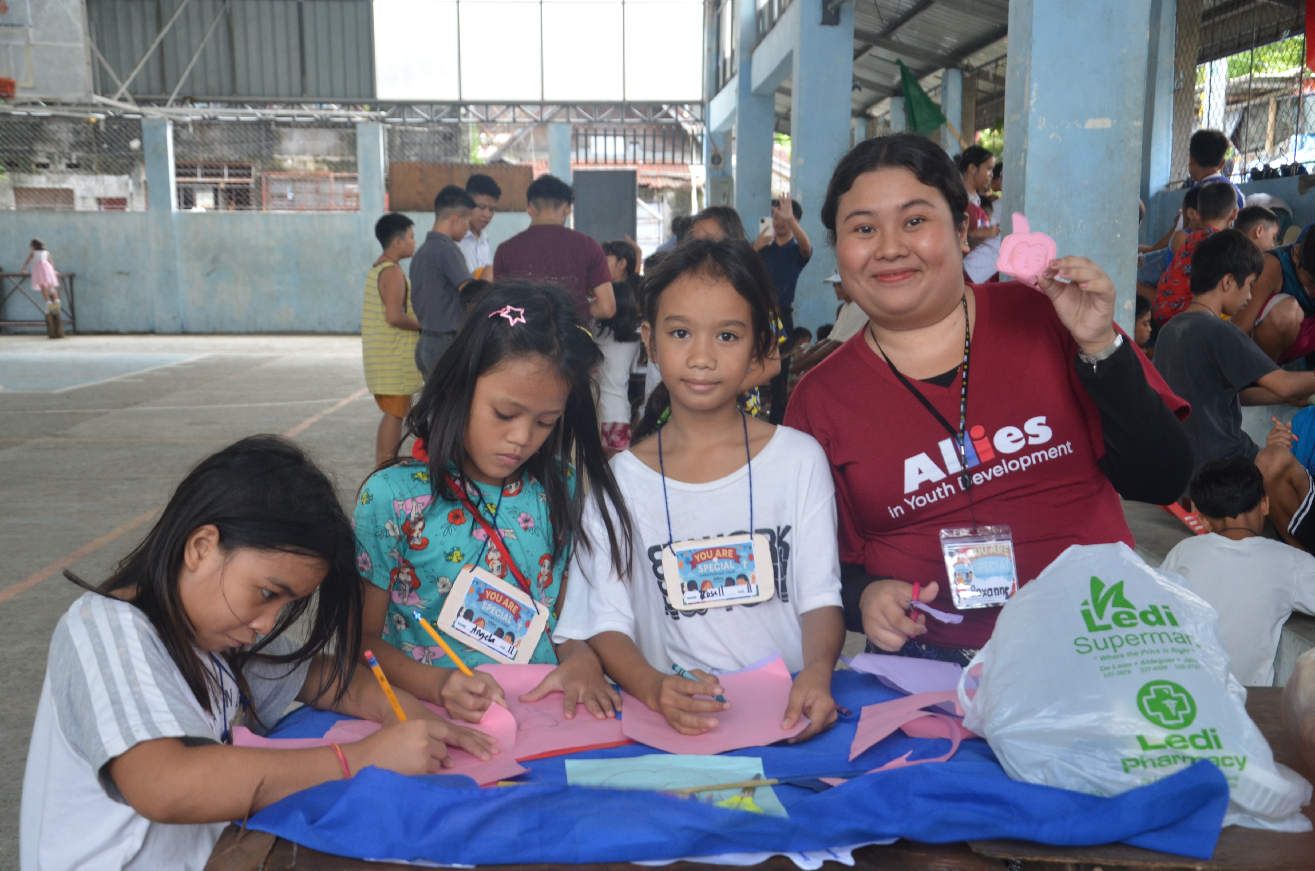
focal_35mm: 33
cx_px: 658
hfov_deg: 57.3
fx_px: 1203
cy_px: 436
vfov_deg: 39.8
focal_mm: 22
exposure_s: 1/80
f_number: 4.5
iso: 400
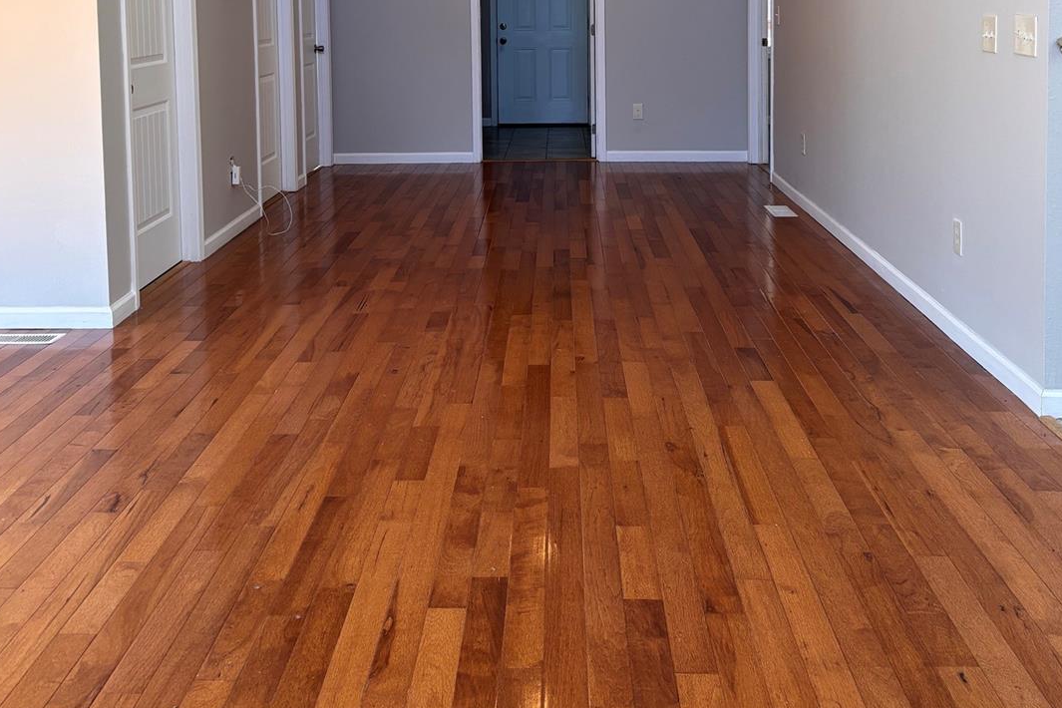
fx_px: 1150
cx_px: 514
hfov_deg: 49.5
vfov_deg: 32.6
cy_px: 78
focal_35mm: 39
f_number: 1.6
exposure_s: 1/120
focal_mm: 5.96
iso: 125
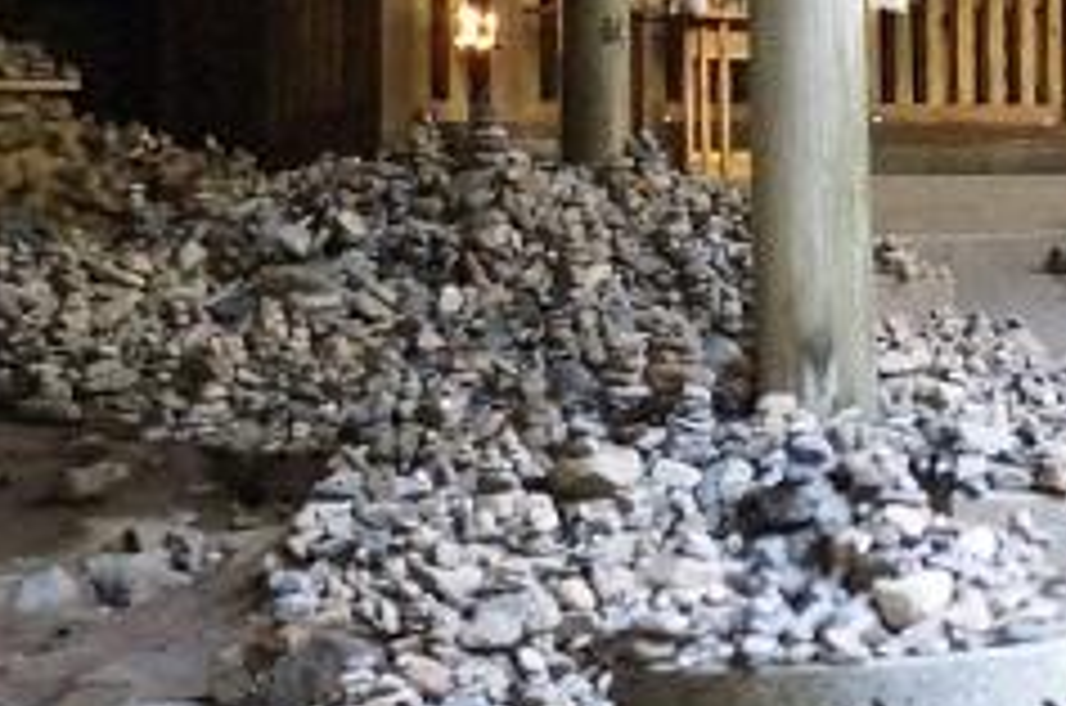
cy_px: -112
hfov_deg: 17.4
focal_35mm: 114
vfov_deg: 11.7
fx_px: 3369
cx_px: 1156
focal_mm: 18
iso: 3200
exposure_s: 1/40
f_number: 3.5
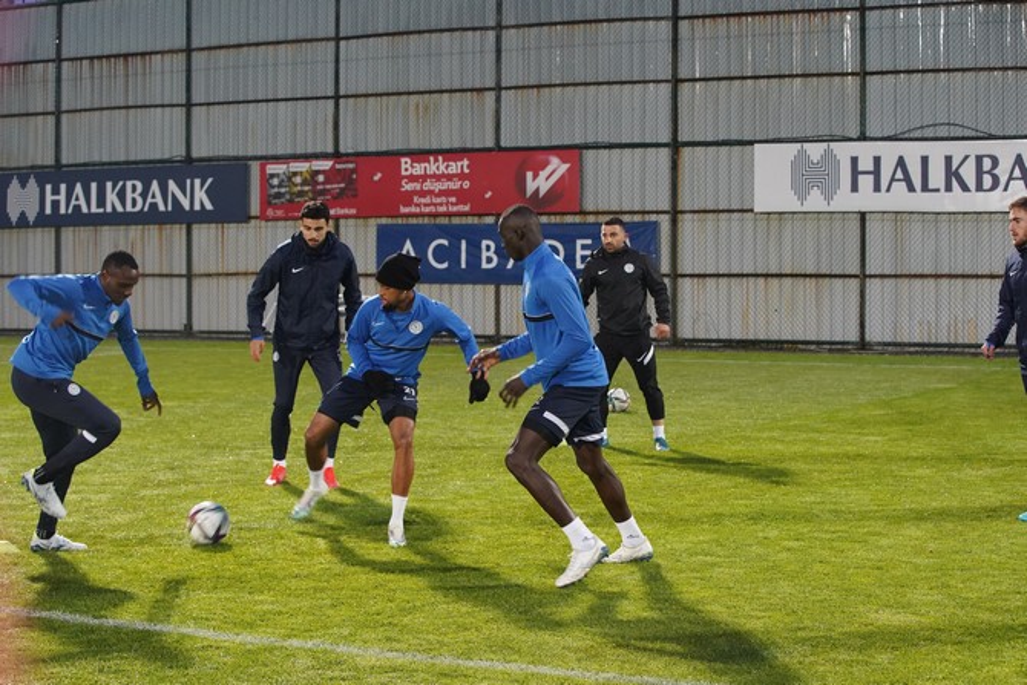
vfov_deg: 19.5
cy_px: 342
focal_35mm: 70
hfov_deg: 28.8
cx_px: 514
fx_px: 1997
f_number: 5.6
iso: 5000
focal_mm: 70
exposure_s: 1/160
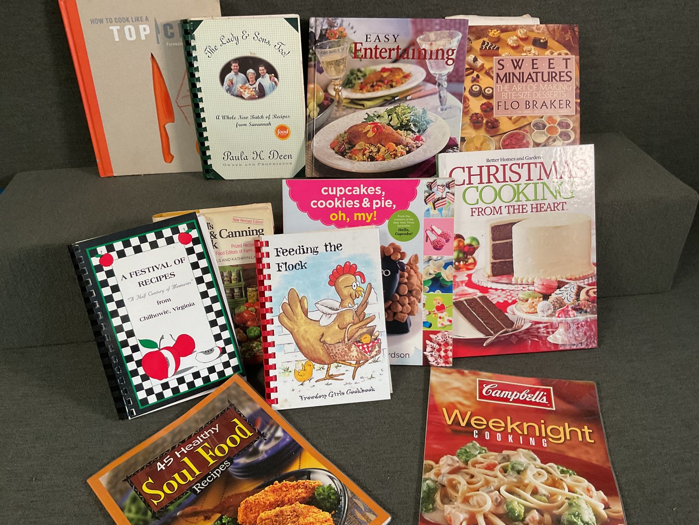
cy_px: 262
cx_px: 350
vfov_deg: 48.2
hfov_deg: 61.7
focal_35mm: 29
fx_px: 586
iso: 125
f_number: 1.8
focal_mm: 3
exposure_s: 1/60
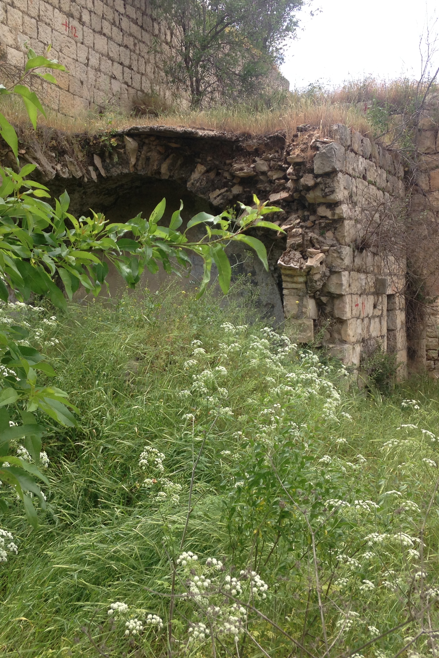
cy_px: 328
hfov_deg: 29.2
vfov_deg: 42.7
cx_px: 200
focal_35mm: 46
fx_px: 841
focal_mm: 4.12
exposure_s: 1/577
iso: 50
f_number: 2.4
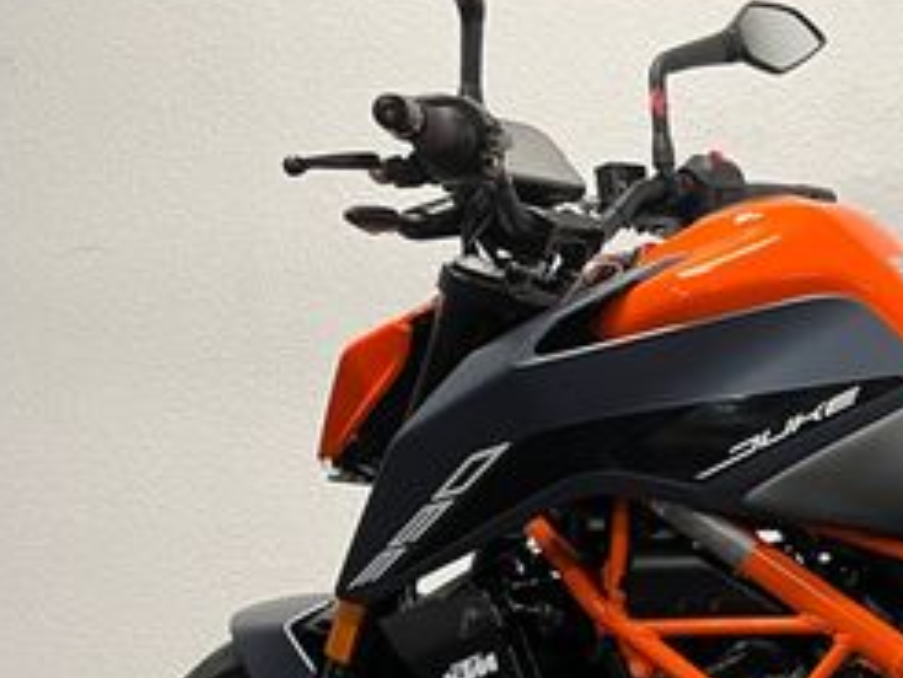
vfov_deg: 21.2
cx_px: 1017
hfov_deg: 26.1
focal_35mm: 68
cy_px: 597
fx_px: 1775
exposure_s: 1/50
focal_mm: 5.1
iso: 80
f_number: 1.6
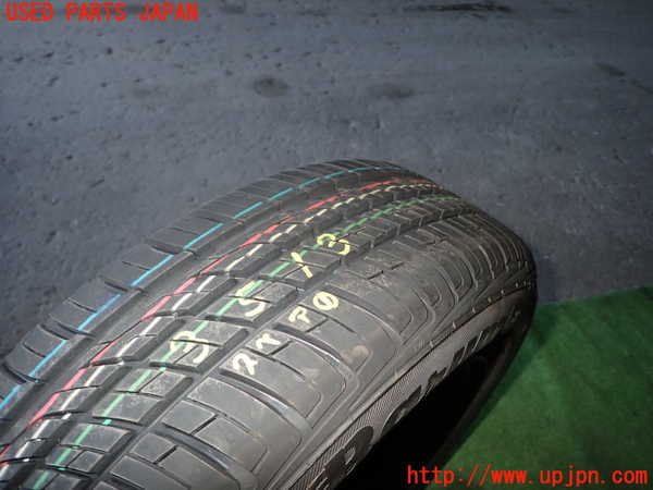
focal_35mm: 25
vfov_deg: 54.9
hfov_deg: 69.4
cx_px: 326
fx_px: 472
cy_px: 245
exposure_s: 1/30
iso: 200
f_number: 5.6
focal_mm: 4.5
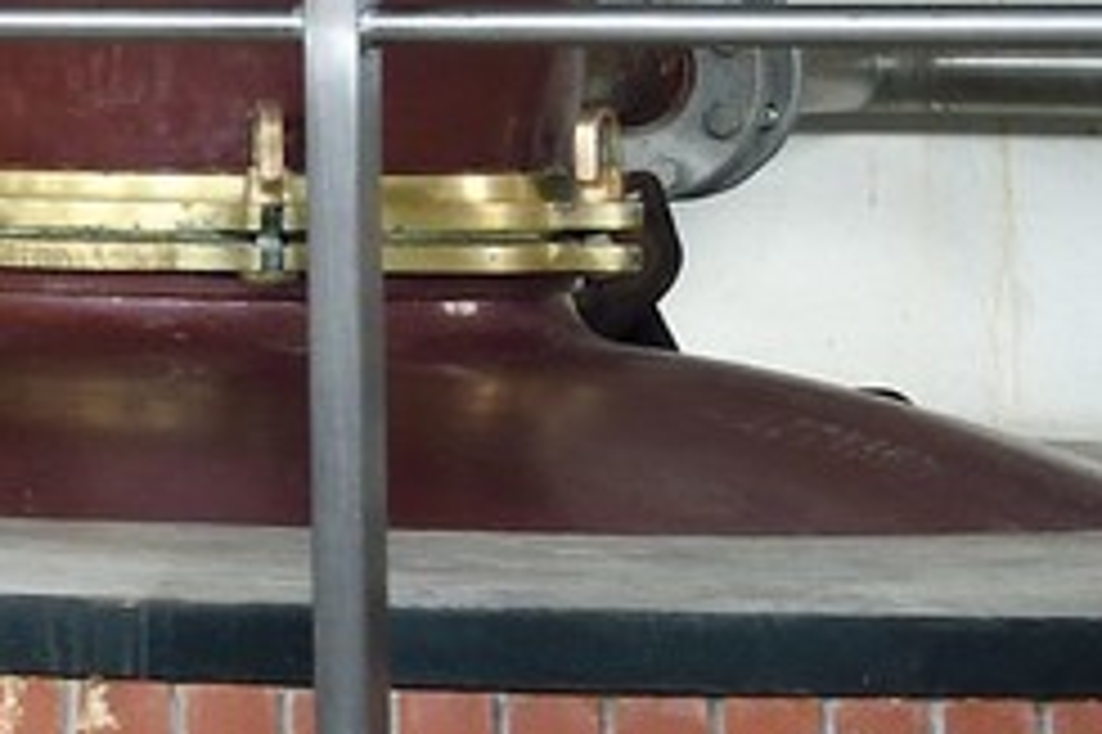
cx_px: -2379
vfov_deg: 4.6
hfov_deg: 6.3
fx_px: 8993
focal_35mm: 294
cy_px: -223
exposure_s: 1/80
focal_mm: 45
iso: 1600
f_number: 7.1
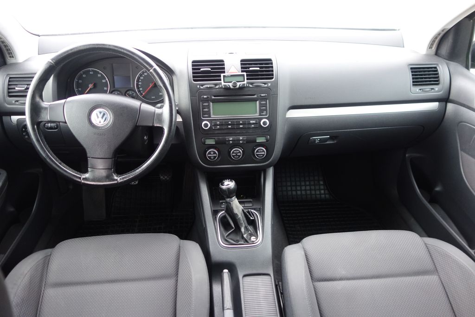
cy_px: 158
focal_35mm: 28
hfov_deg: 65.5
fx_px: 369
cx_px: 238
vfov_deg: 46.4
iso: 400
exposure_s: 1/30
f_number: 1.8
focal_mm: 10.4
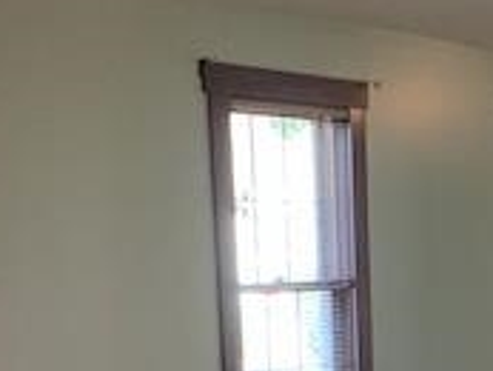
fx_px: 1368
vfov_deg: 14.4
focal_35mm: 96
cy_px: 562
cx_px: 419
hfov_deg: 20.1
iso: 320
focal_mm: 4.25
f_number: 1.8
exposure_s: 1/60
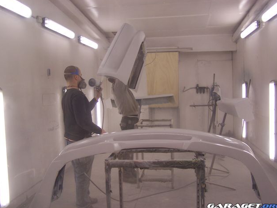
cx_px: 141
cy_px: 104
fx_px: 312
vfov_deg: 36.8
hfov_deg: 47.9
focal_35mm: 39
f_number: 2.8
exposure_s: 1/30
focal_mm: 6.3
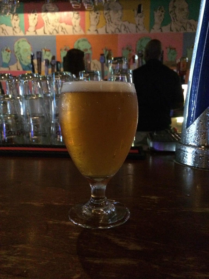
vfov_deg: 60.0
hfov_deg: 46.8
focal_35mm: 30
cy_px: 140
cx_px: 104
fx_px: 242
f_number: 2.2
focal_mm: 4.12
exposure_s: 1/15
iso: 1000
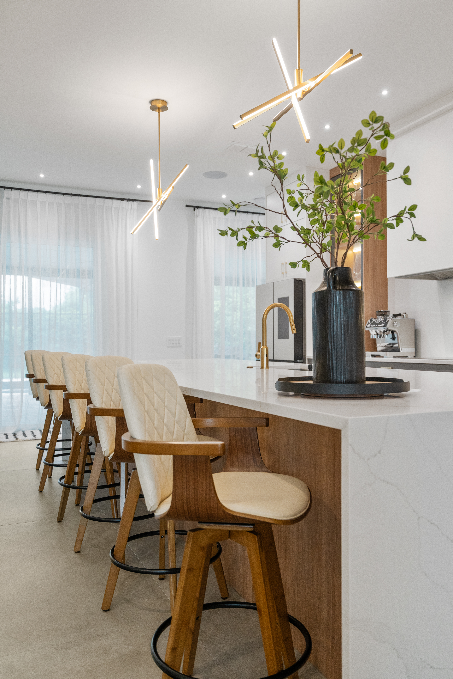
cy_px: 340
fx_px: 547
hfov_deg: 45.0
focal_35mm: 29
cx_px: 226
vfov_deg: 63.7
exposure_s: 1/50
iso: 800
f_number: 4
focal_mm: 29
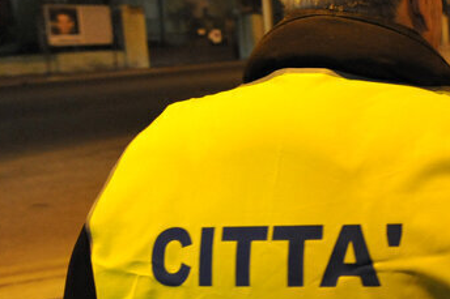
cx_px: 510
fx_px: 550
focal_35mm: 44
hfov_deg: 36.6
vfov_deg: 30.0
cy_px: 77
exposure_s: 1/40
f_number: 3.2
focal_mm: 14
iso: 3200
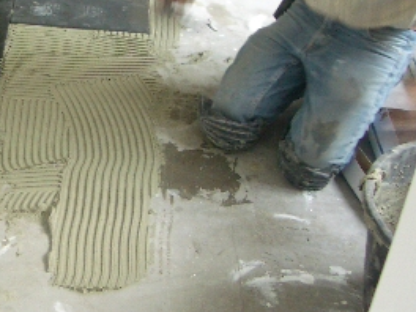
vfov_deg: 17.3
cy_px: 74
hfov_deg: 22.4
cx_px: 30
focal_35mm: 85
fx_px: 1021
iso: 100
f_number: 2.6
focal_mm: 5.8
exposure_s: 1/10
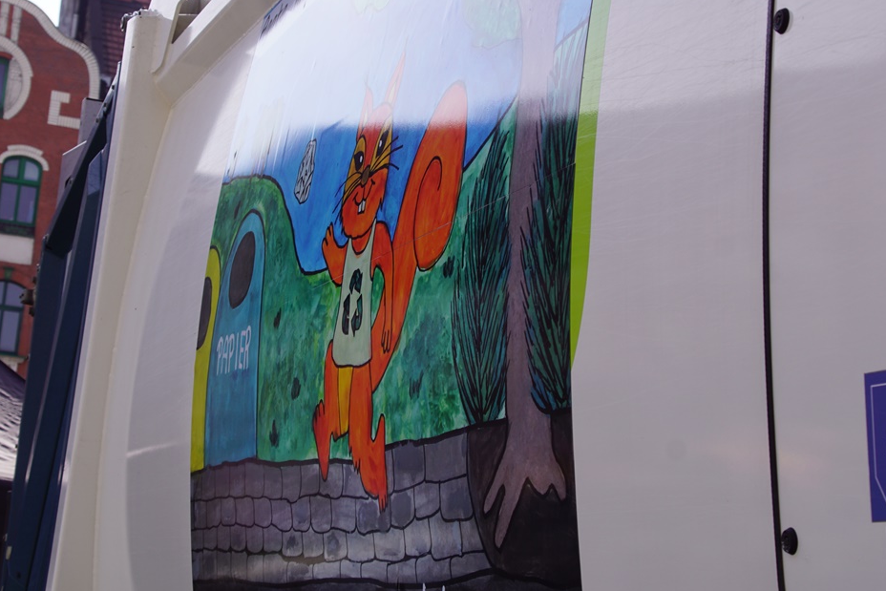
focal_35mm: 97
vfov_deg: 14.1
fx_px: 2387
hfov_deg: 21.0
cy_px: 281
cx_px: 423
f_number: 9
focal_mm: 50
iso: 100
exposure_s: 1/125
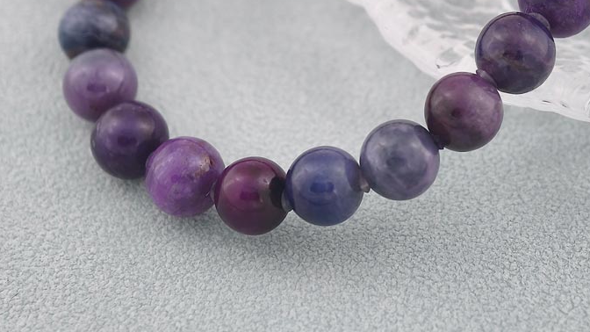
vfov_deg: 7.6
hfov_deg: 13.5
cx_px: 379
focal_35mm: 159
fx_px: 2487
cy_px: -68
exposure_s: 1/160
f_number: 2.67
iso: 125
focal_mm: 22.48
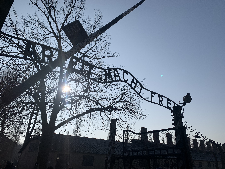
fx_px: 169
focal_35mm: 26
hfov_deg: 67.3
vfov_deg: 53.1
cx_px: 112
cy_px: 84
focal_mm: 4.25
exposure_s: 1/8696
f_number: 1.8
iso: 25
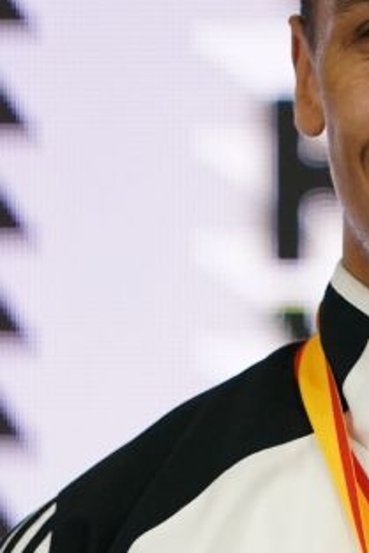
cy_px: 751
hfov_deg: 0.9
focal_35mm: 1533
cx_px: 537
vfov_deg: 1.3
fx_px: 23542
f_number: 2.8
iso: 4000
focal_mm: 400
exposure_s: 1/500
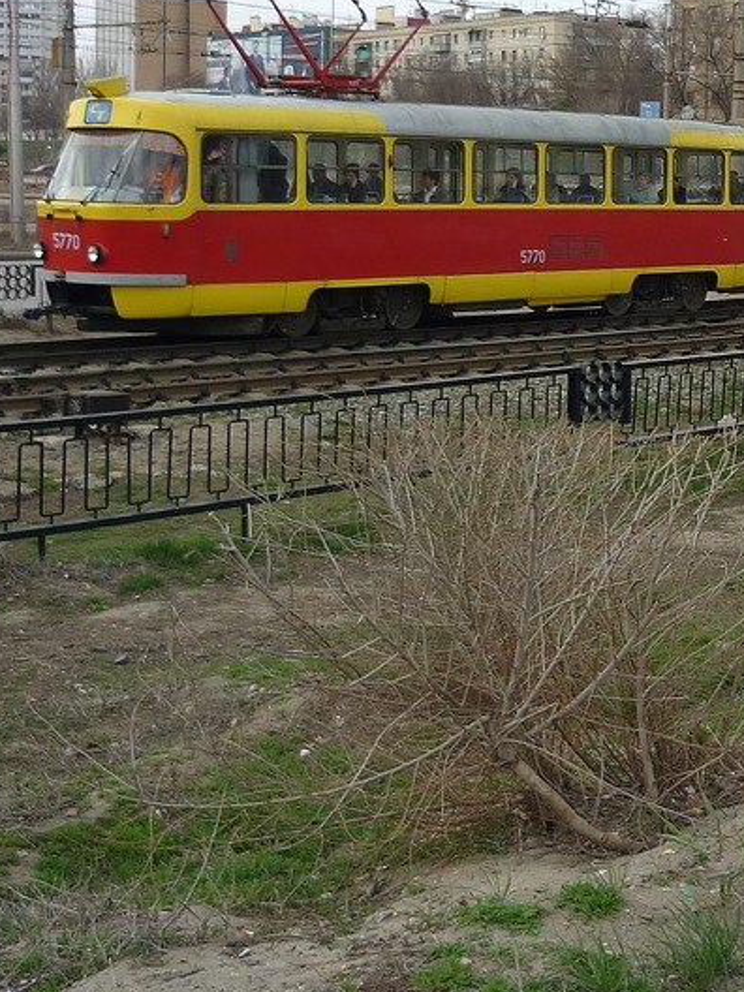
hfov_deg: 22.3
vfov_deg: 29.9
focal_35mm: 64
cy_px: 274
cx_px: 701
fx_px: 1834
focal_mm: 5.5
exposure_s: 1/800
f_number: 2.8
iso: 80
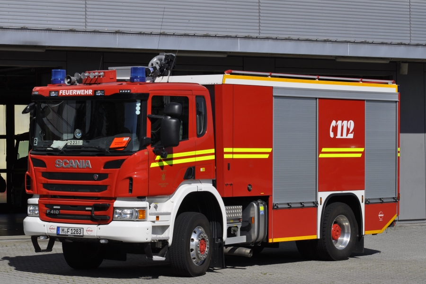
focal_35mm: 105
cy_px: 142
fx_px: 1242
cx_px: 213
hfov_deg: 19.5
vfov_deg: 13.0
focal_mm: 70
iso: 500
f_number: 10
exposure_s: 1/1600
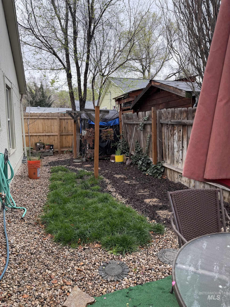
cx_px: 115
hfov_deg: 56.8
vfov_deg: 71.6
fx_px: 213
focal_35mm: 24
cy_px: 154
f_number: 1.78
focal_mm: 6.76
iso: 80
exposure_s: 1/197
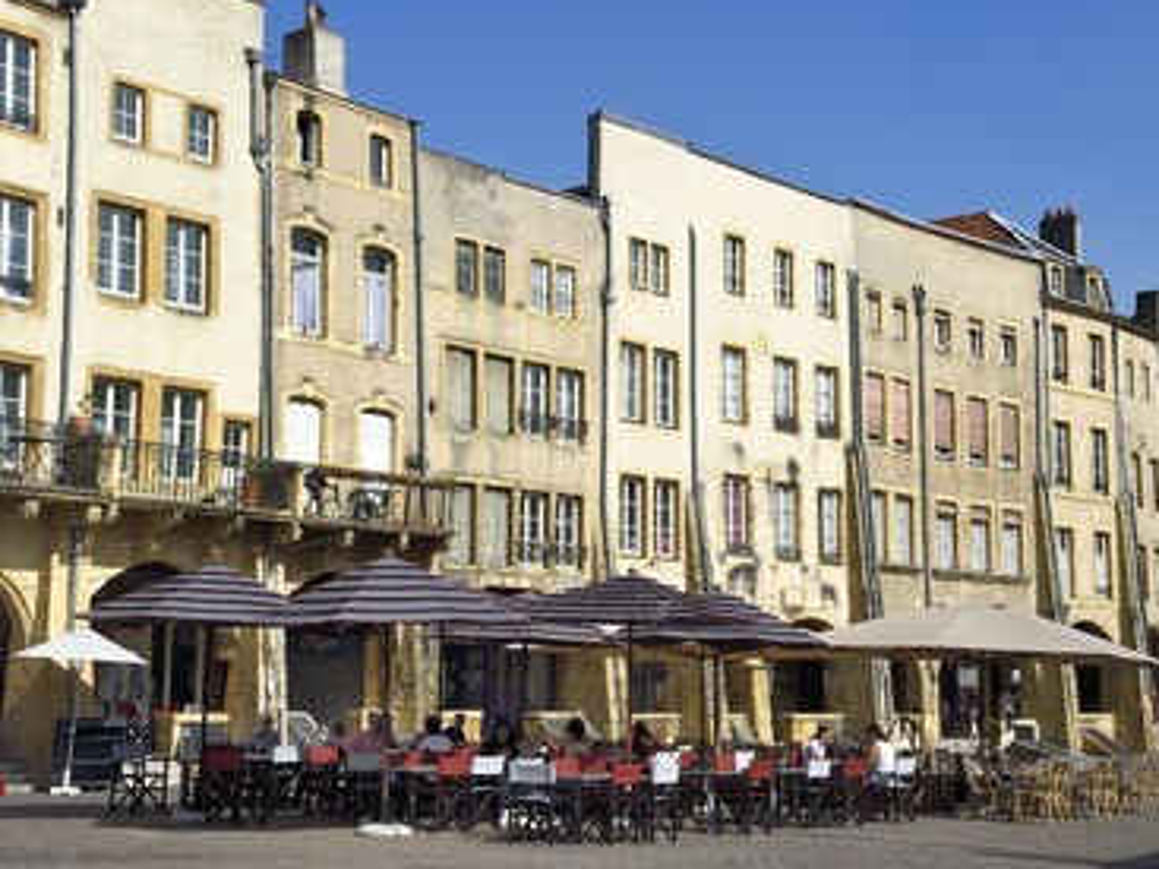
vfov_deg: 26.5
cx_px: 613
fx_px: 1841
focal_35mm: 55
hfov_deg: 34.9
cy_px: 430
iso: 200
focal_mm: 50
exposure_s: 1/250
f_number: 14
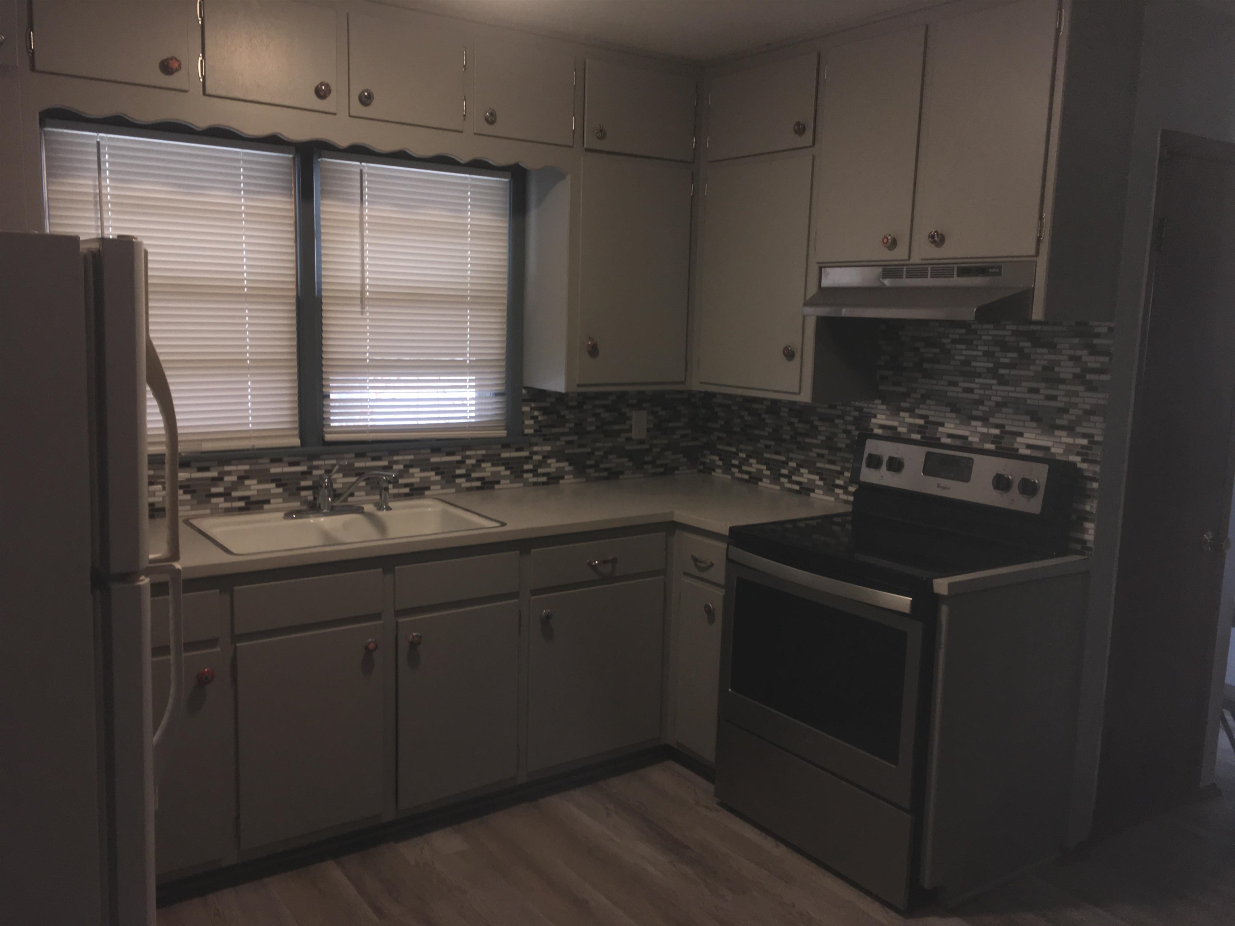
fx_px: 1035
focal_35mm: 29
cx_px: 618
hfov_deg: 61.7
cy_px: 463
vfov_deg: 48.2
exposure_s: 1/30
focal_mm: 4.15
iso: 32
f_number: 2.2
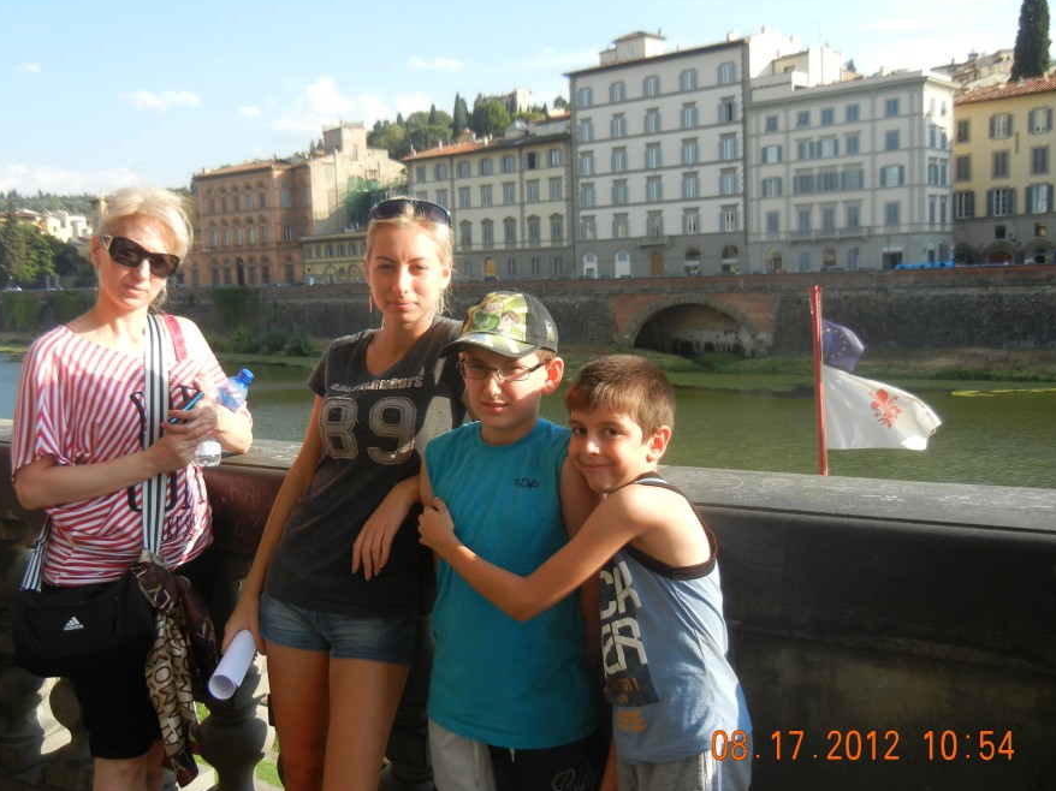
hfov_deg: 52.5
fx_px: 1067
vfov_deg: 40.7
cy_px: 380
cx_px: 474
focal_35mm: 35
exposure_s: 1/545
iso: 160
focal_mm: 5.4
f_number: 3.5
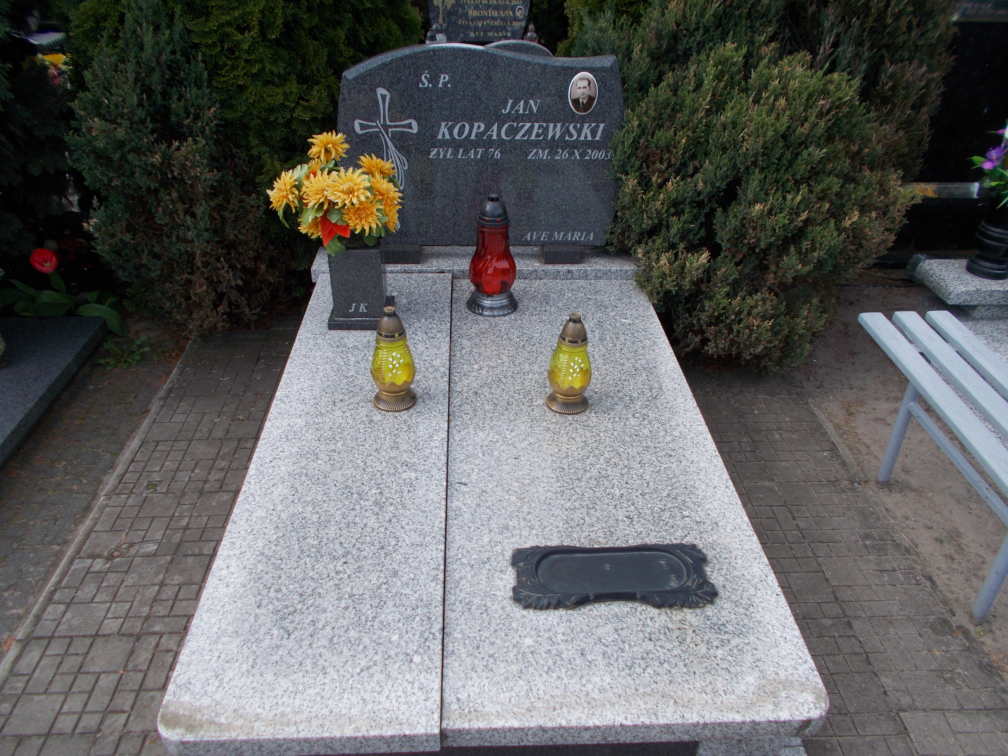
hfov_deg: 67.3
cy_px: 378
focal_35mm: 26
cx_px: 504
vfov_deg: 53.1
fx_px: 757
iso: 80
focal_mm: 4.6
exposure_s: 1/500
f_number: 3.2
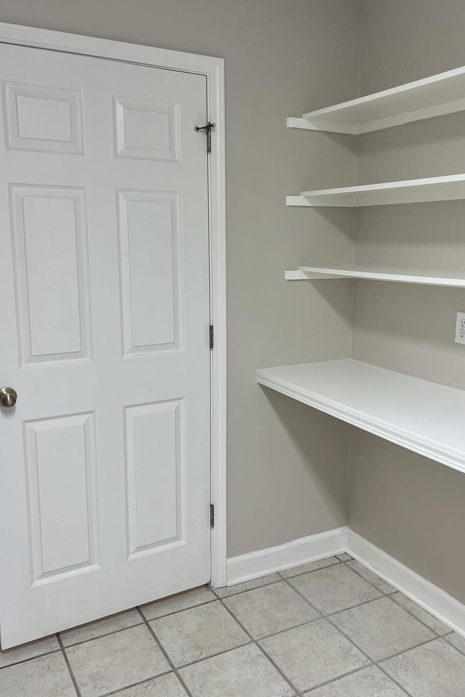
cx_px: 275
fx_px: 620
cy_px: 334
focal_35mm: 32
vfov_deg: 58.7
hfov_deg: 41.0
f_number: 1.5
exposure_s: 1/120
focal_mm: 5.7
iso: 100
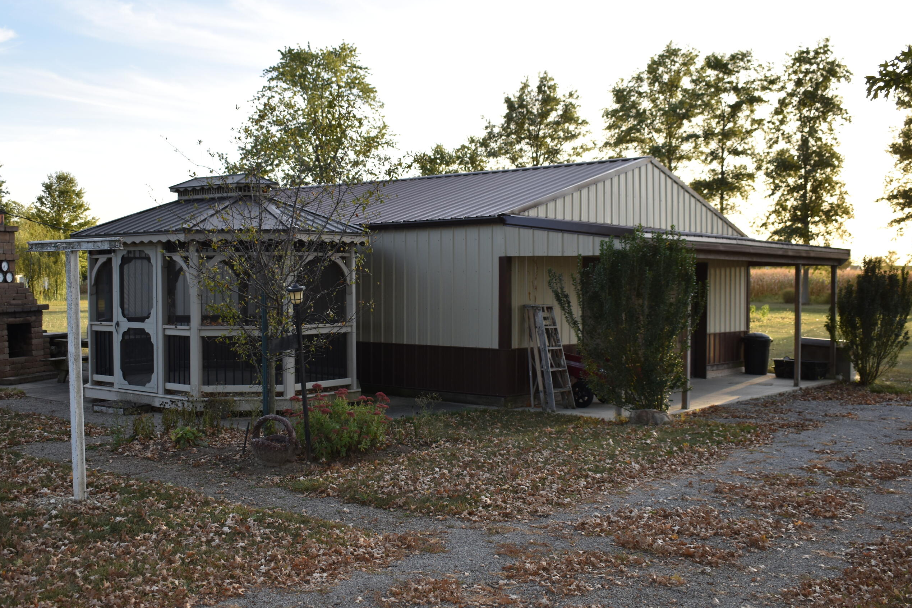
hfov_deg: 49.5
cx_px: 415
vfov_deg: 34.2
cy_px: 289
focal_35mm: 39
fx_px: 988
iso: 160
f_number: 5
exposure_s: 1/200
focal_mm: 22
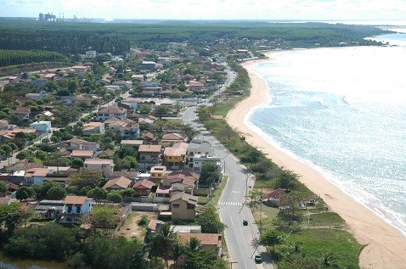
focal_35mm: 60
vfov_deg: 22.5
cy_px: 134
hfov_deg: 33.5
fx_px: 676
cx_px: 203
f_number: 14
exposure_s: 1/125
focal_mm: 40
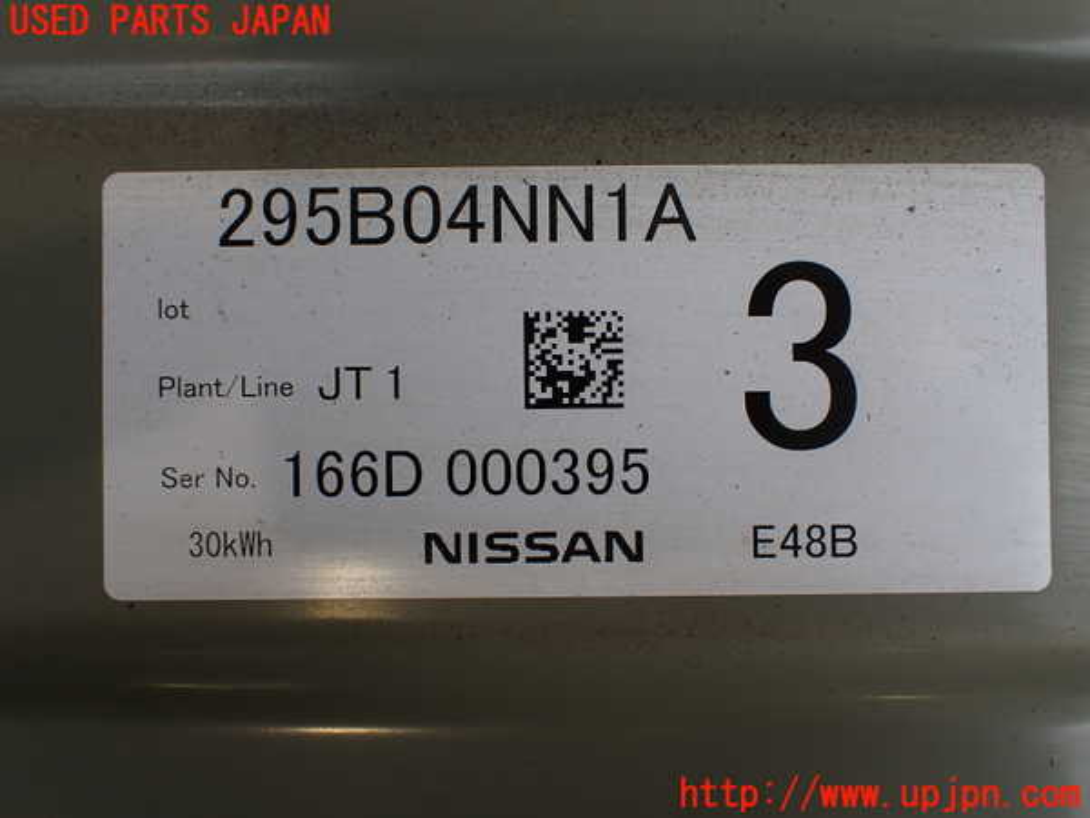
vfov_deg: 46.8
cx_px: 545
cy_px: 409
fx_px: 945
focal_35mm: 30
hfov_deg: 60.0
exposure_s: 1/200
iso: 100
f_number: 3.2
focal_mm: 5.4
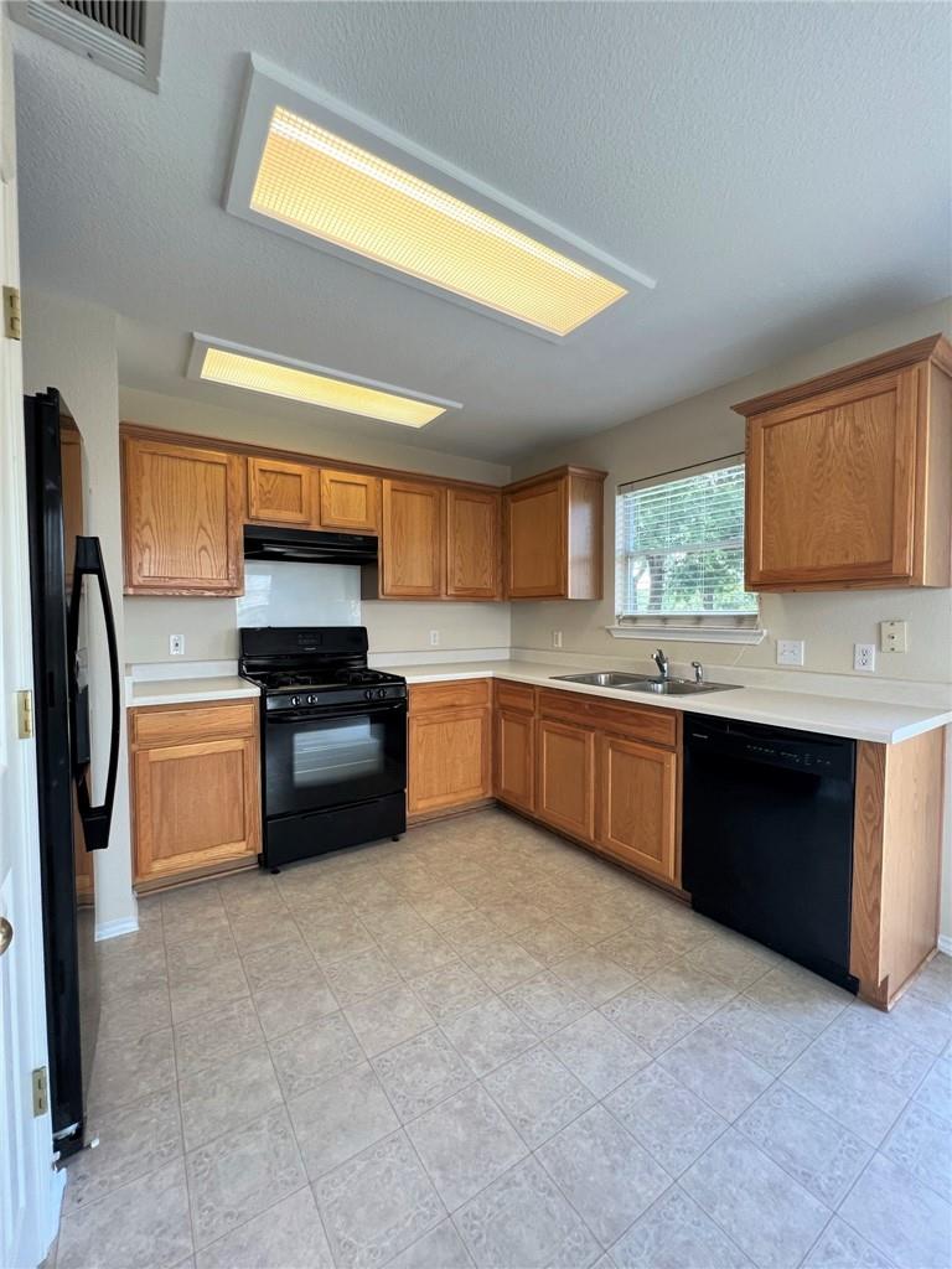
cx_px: 476
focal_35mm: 13
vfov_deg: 106.2
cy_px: 634
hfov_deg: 89.9
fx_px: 477
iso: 125
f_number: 1.8
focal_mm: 1.57
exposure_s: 1/120
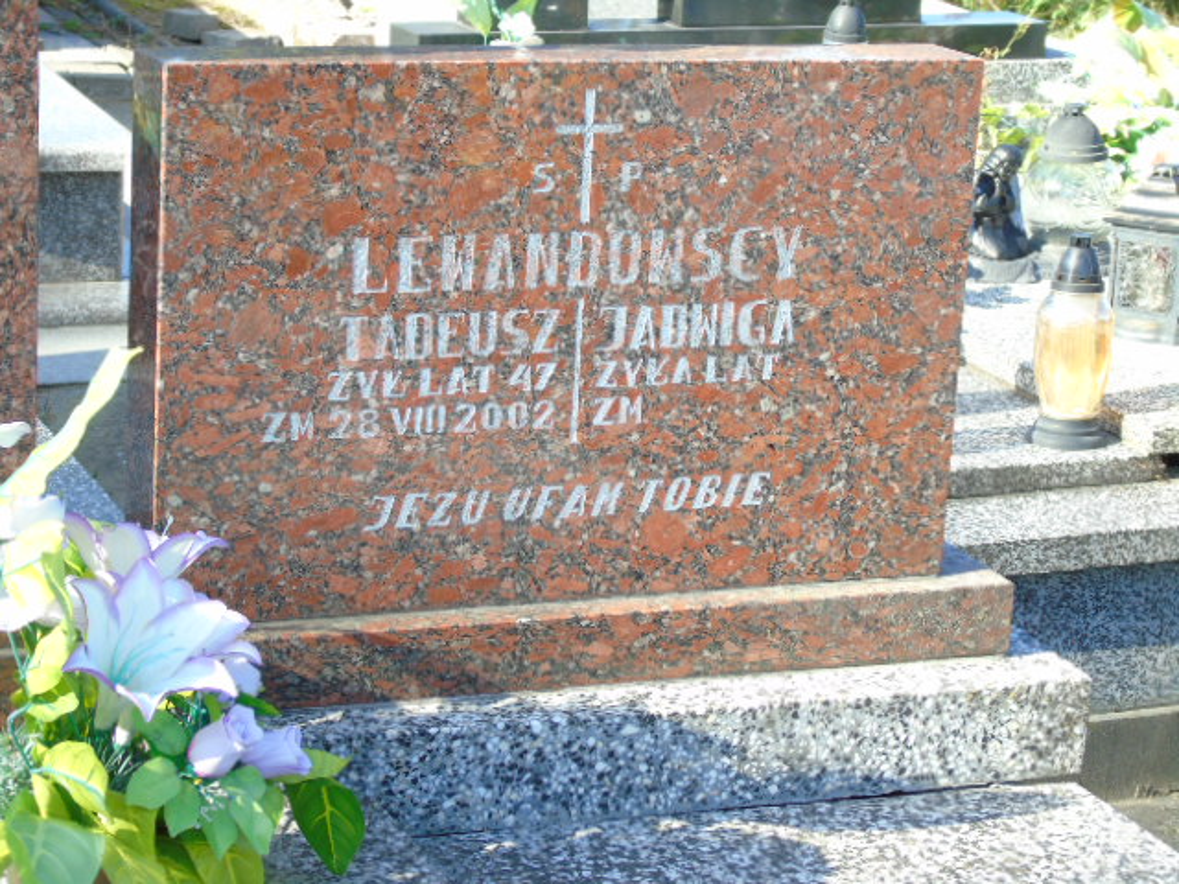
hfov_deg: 20.9
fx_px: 3202
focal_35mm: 94
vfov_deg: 15.7
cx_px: 590
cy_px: 442
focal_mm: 17
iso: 80
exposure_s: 1/100
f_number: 4.3
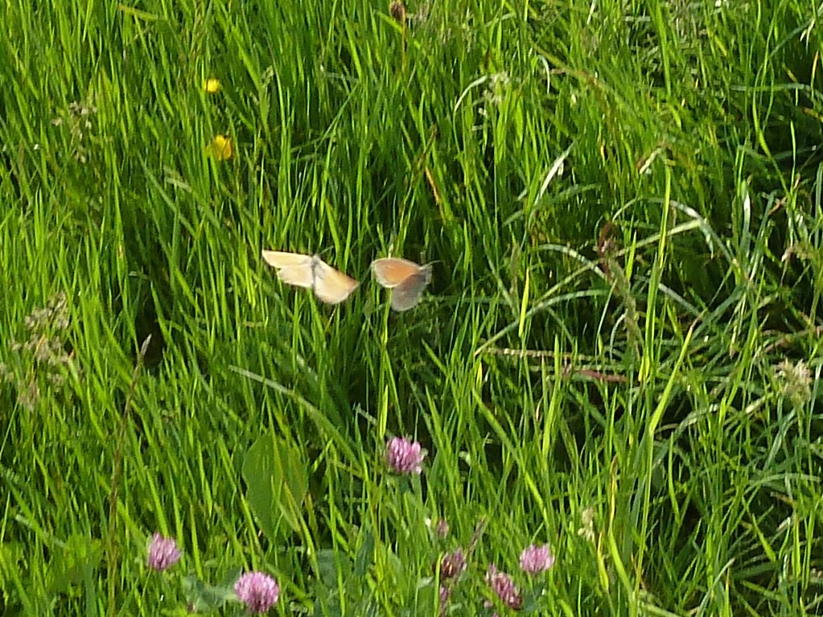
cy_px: 308
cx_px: 412
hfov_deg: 69.4
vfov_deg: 54.9
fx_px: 594
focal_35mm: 25
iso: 125
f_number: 4
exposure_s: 1/320
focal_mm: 4.1
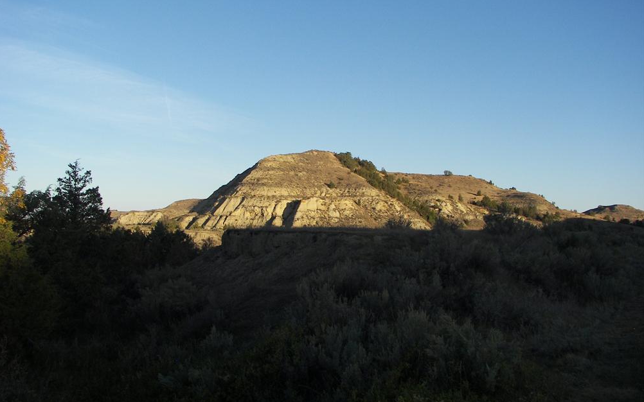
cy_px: 173
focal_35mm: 39
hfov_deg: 50.4
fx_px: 684
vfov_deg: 32.7
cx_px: 316
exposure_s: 1/400
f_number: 4
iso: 64
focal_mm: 6
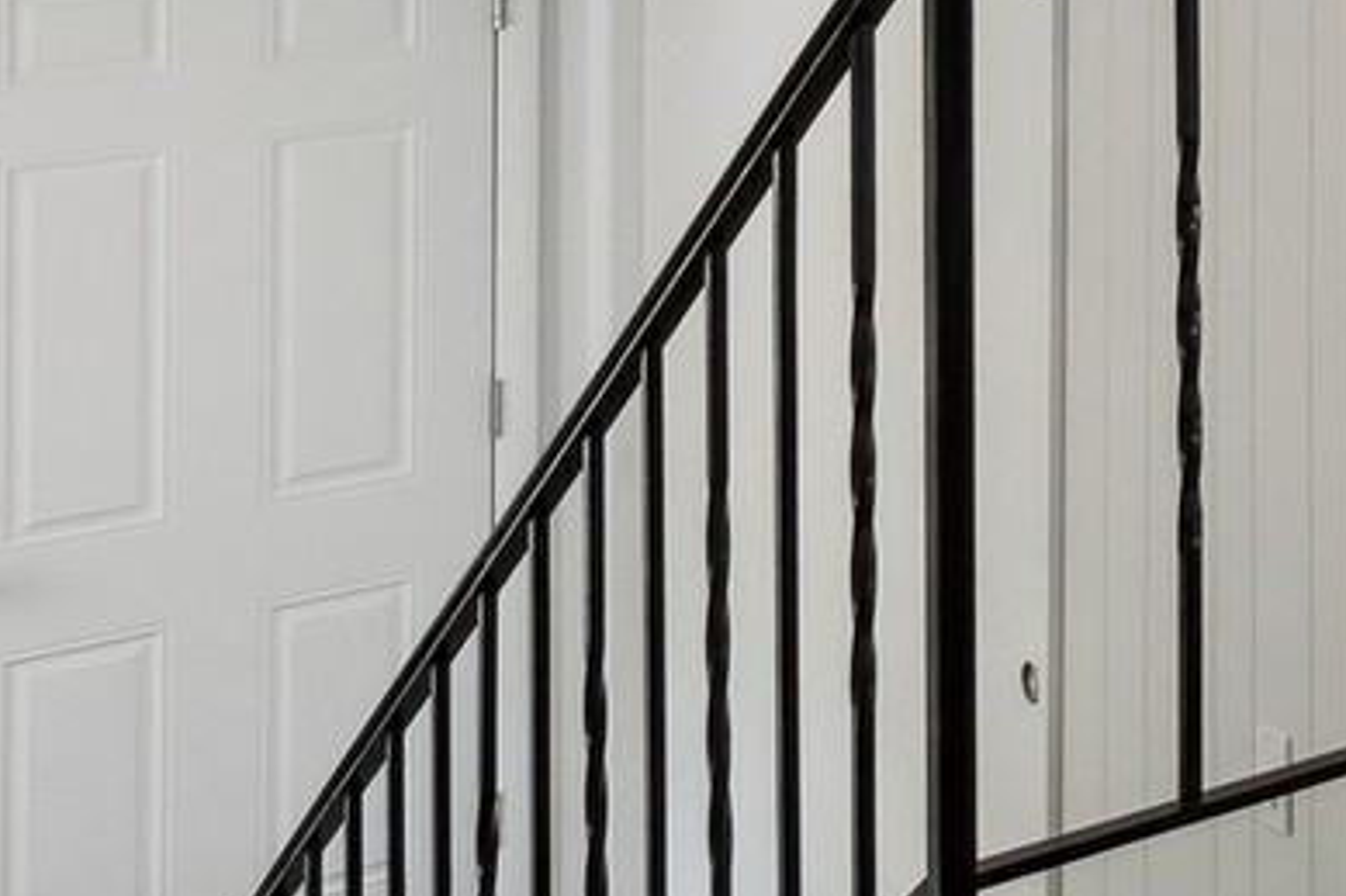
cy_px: -311
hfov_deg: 18.4
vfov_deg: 17.0
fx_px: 2803
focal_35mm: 75
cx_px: 2663
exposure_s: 1/15
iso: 320
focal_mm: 12
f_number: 8
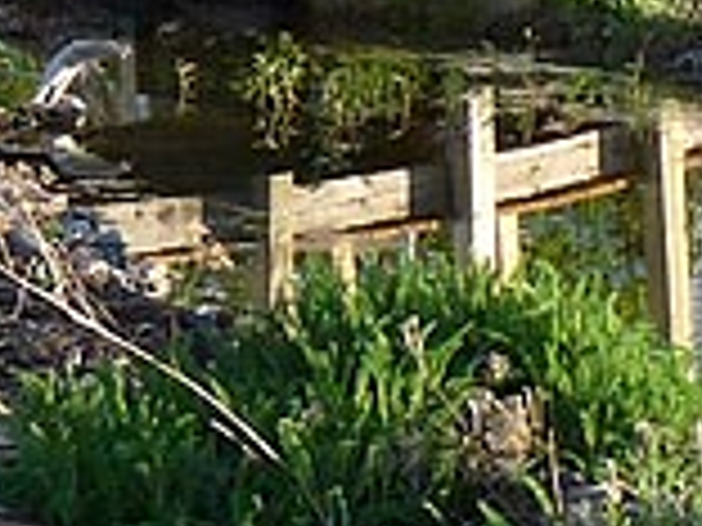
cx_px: -216
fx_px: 4827
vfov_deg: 6.2
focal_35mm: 238
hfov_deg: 8.2
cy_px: -13
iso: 100
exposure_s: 1/160
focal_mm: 5.9
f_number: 4
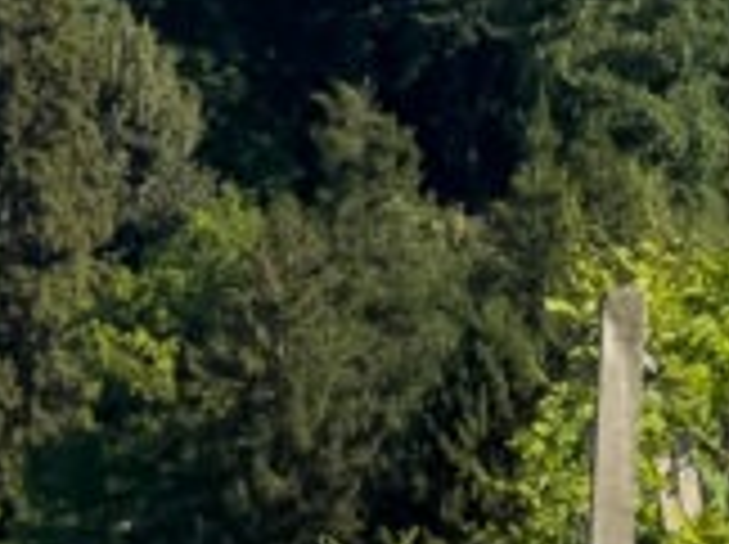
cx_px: 1246
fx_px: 10262
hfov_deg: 4.0
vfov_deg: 3.0
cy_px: -913
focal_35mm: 488
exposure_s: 1/620
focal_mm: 9
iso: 32
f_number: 2.8
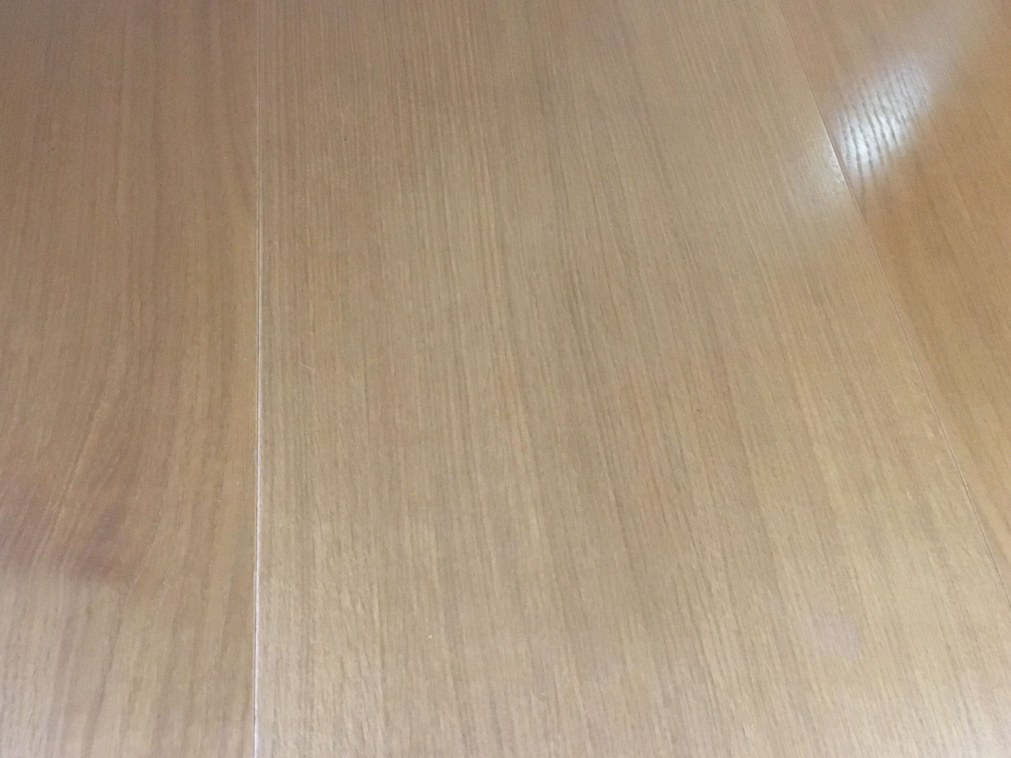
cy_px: 336
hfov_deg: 53.8
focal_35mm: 34
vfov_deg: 41.7
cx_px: 450
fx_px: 993
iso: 320
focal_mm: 4.15
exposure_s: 1/17
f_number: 2.2
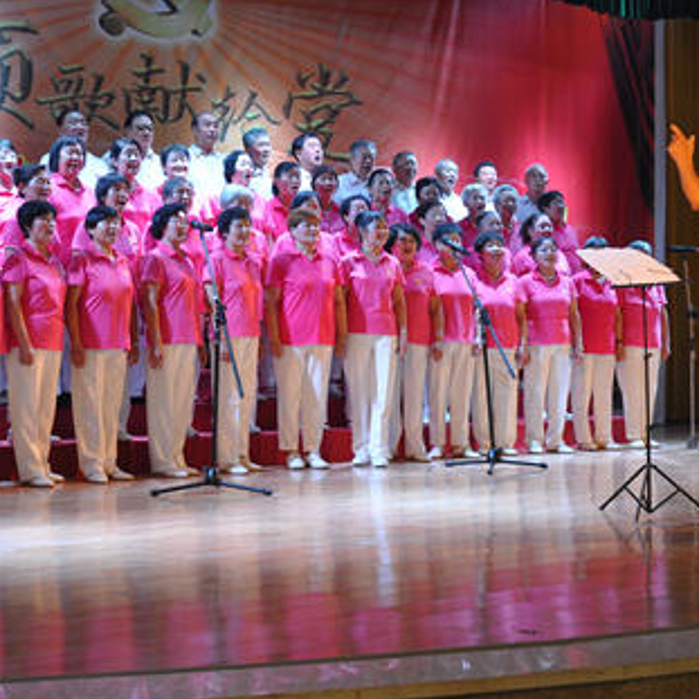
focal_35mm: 59
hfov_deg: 28.8
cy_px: 296
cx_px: 218
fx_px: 1348
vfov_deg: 29.0
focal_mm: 24
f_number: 4
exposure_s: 1/60
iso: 400
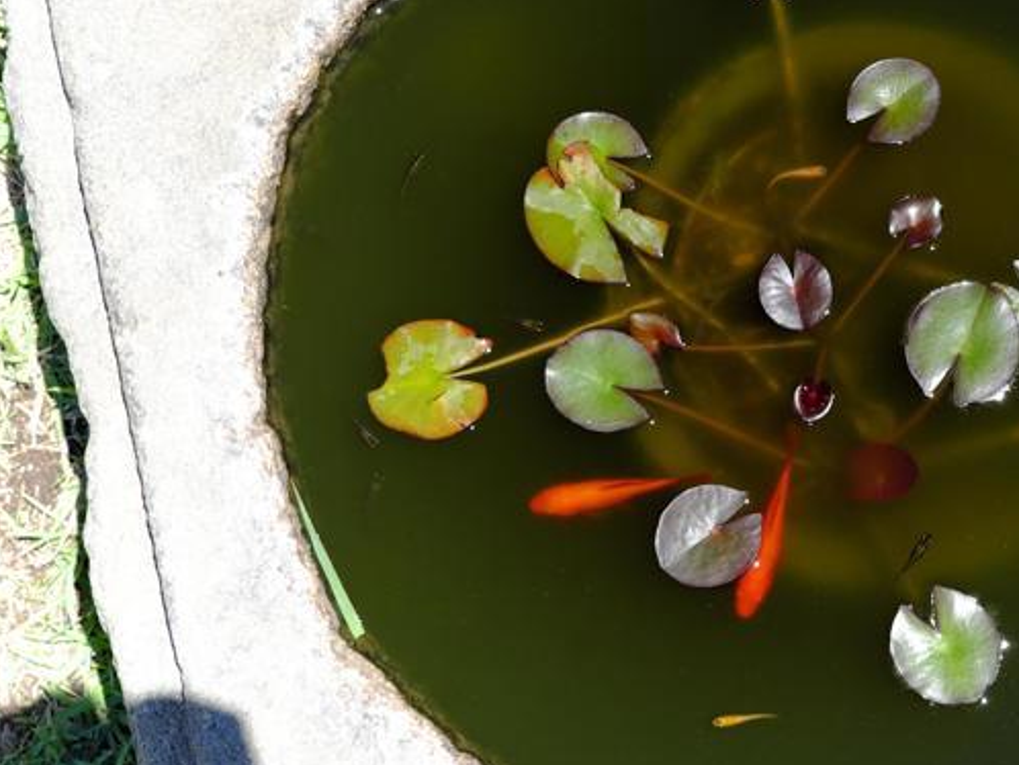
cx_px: 810
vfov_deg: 18.7
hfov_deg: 24.3
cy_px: 297
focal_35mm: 79
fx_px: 2327
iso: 200
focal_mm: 26.5
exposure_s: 1/2900
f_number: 3.2
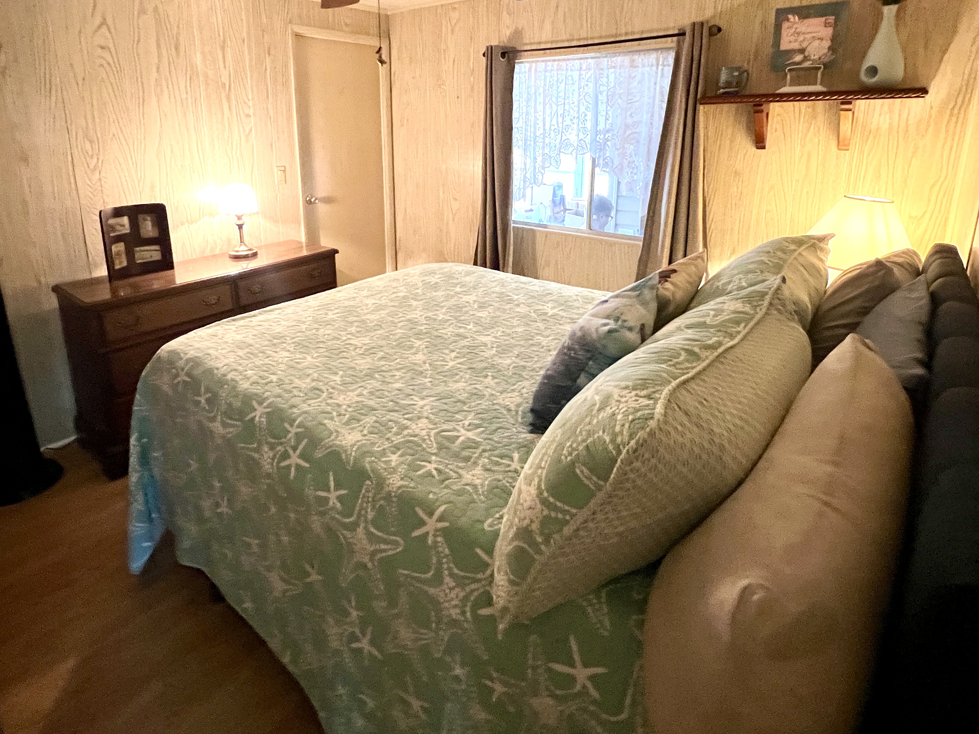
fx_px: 509
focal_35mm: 18
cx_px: 458
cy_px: 242
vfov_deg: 69.5
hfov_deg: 87.6
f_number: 1.8
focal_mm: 1.57
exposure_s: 1/60
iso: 500
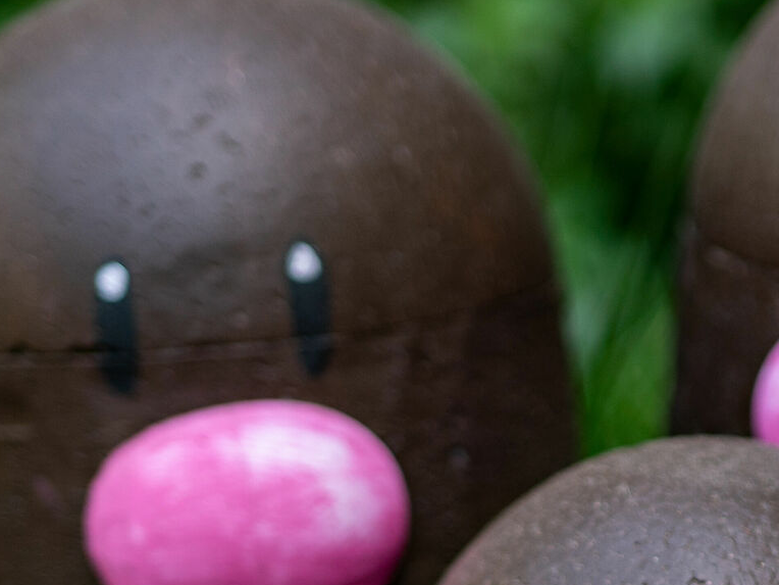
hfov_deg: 12.4
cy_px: 690
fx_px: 3567
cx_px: 689
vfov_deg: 9.3
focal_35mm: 159
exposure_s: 1/500
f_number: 1.8
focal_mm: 35
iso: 100
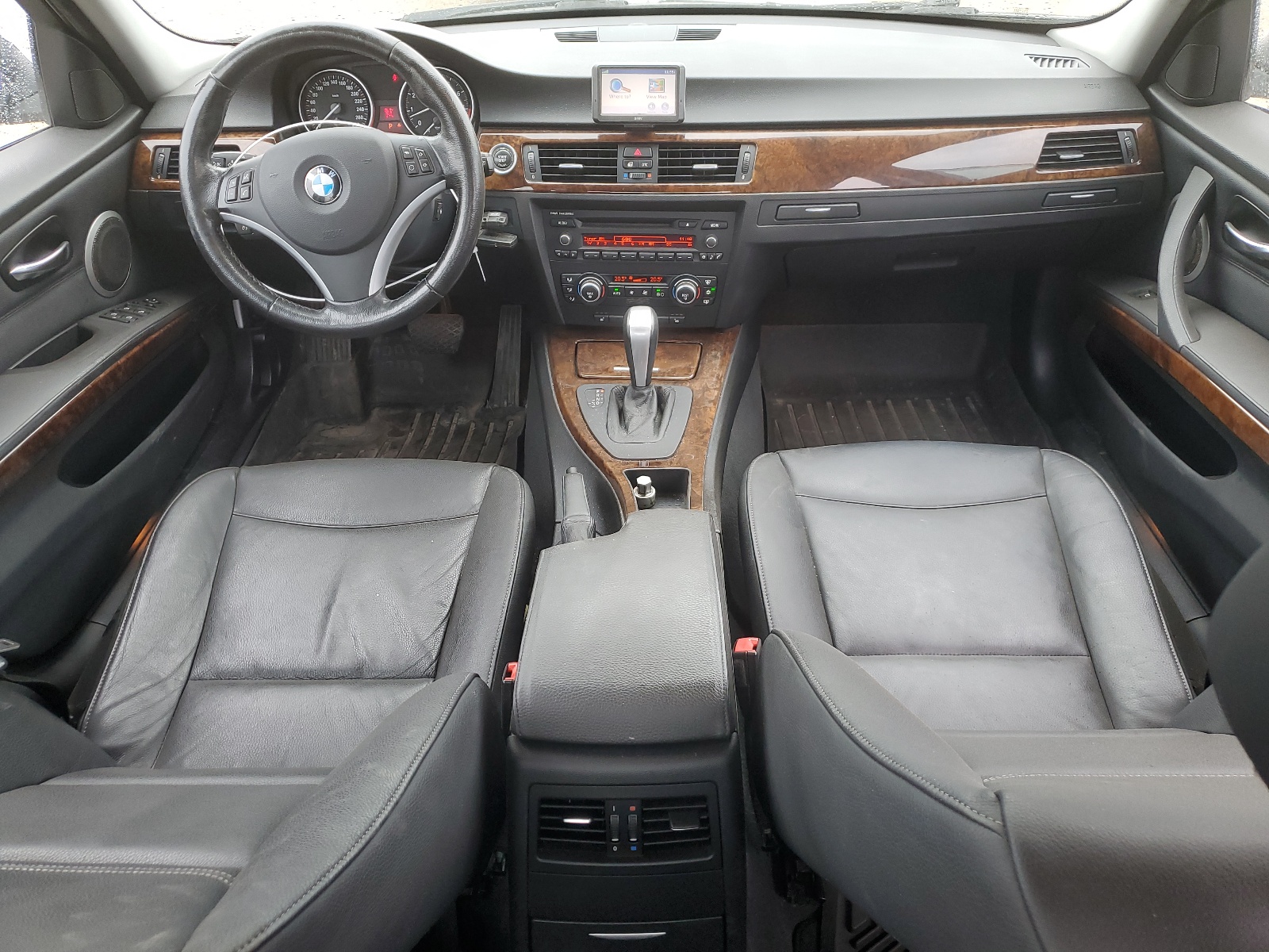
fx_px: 953
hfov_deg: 67.3
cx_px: 634
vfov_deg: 53.1
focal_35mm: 26
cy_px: 476
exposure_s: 1/120
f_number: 1.5
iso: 58
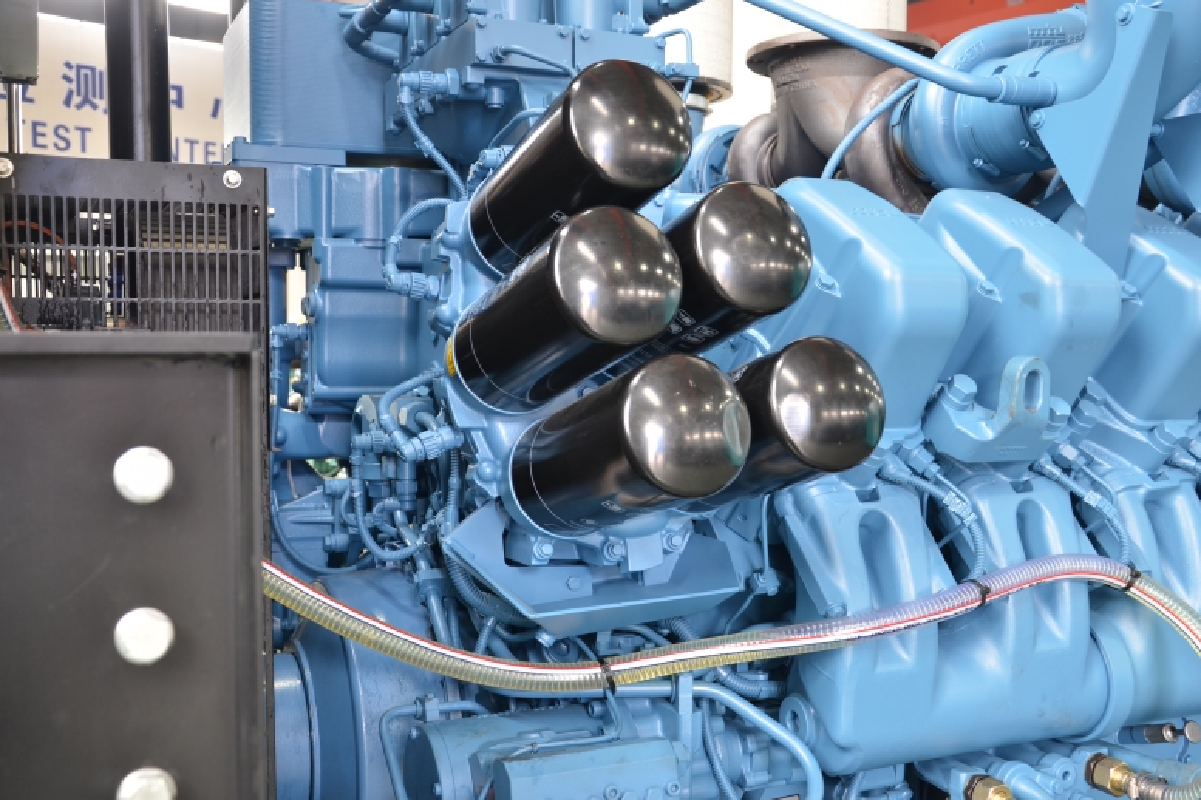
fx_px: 1234
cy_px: 397
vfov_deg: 35.9
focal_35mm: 37
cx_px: 595
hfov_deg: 51.9
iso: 320
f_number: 3.8
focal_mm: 24
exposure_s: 1.3
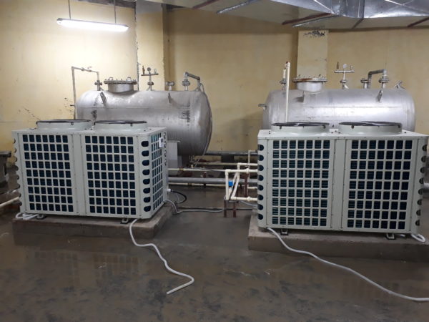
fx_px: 335
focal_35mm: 27
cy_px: 161
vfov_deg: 51.4
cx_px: 214
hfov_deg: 65.3
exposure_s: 1/25
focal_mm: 3.6
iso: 160
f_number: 1.9
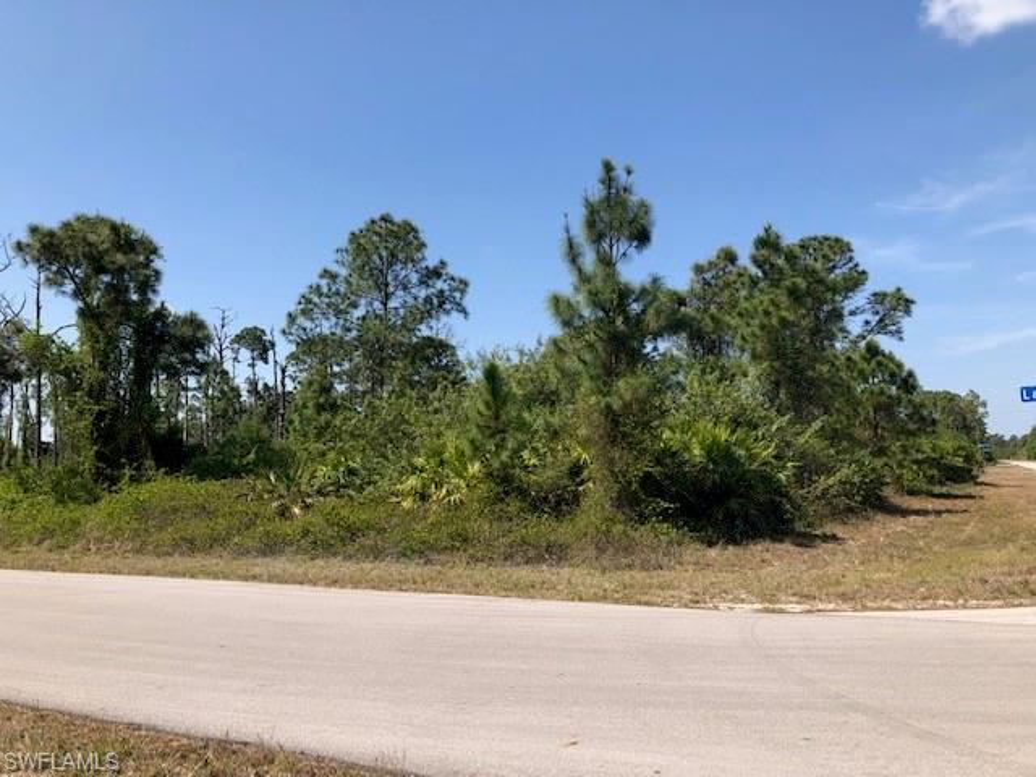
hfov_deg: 63.4
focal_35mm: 28
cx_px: 518
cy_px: 388
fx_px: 838
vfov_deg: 49.7
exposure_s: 1/1230
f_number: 1.8
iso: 20
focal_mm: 3.99
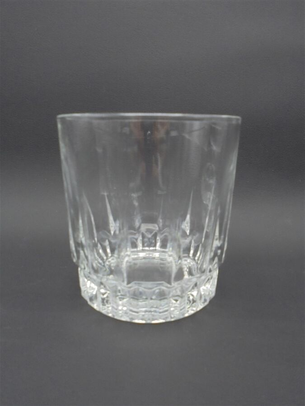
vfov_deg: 61.7
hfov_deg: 48.2
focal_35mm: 29
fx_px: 341
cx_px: 152
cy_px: 203
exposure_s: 1/30
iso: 320
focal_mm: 5.3
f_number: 3.7
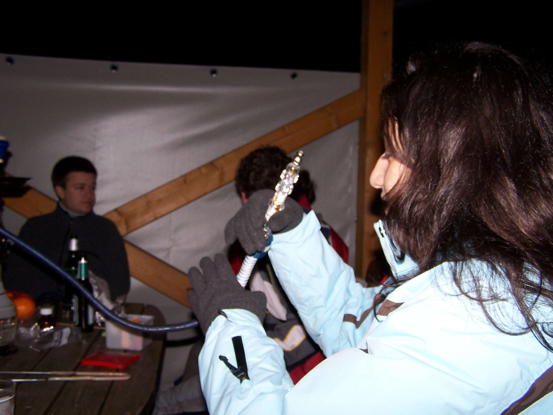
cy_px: 208
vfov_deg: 37.7
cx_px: 276
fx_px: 607
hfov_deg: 49.0
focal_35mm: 38
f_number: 2.8
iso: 80
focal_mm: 6.3
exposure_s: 1/60
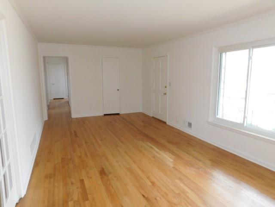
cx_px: 138
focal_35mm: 23
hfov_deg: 73.9
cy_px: 104
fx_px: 183
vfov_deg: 58.9
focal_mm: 4
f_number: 3
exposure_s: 1/30
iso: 180
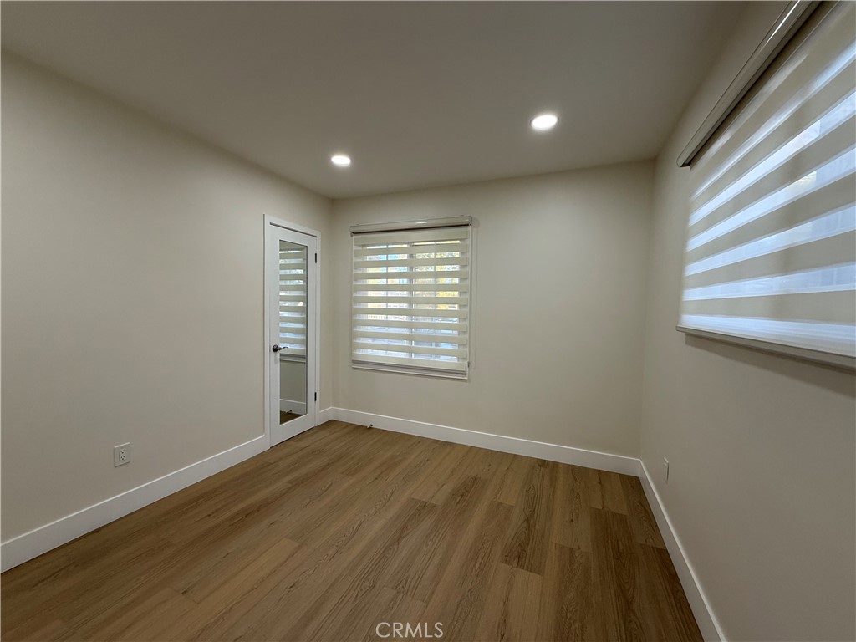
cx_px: 428
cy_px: 321
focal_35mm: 14
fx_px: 346
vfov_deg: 85.7
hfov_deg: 102.1
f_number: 2.2
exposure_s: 1/99
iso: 80
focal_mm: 2.22
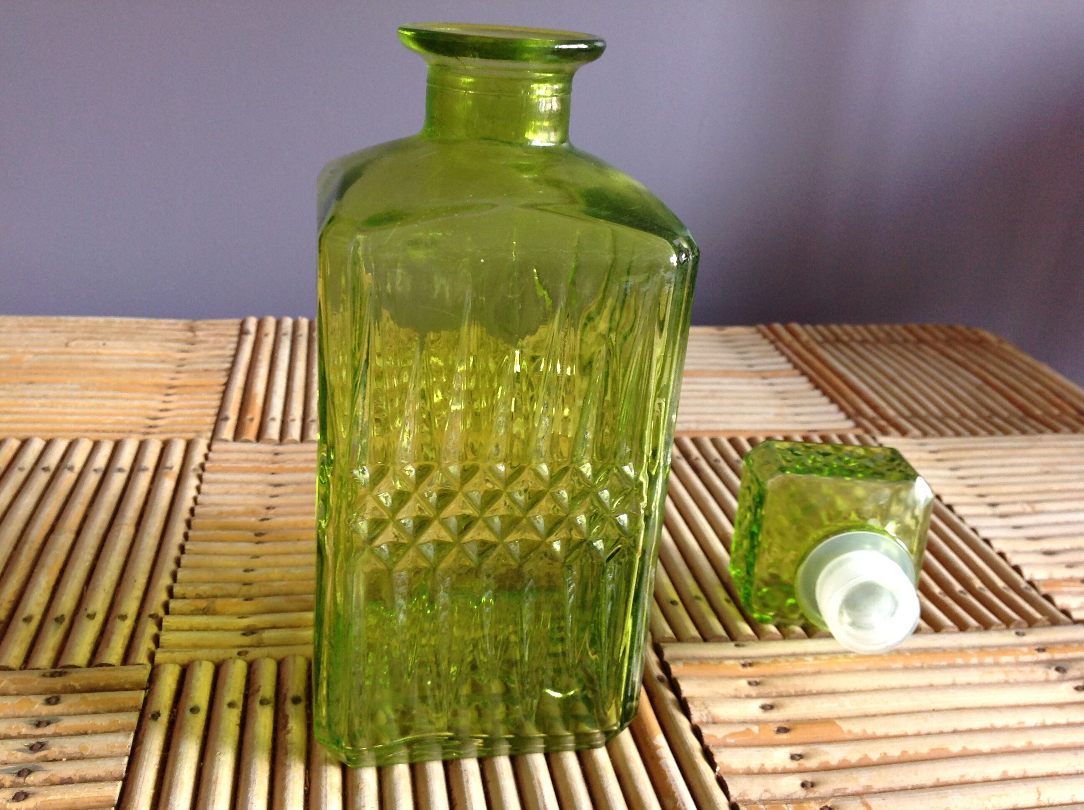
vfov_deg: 40.6
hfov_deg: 52.7
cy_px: 405
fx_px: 1094
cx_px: 542
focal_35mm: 35
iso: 100
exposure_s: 1/15
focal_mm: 4.28
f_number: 2.4
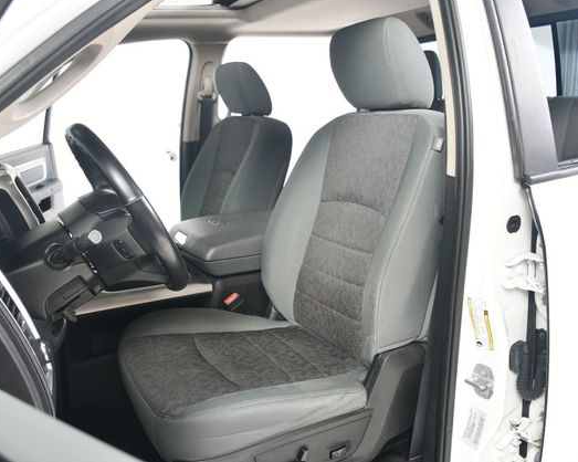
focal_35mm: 31
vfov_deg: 47.1
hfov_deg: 57.2
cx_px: 275
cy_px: 228
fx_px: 530
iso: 100
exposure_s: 1/160
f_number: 3.5
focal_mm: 18
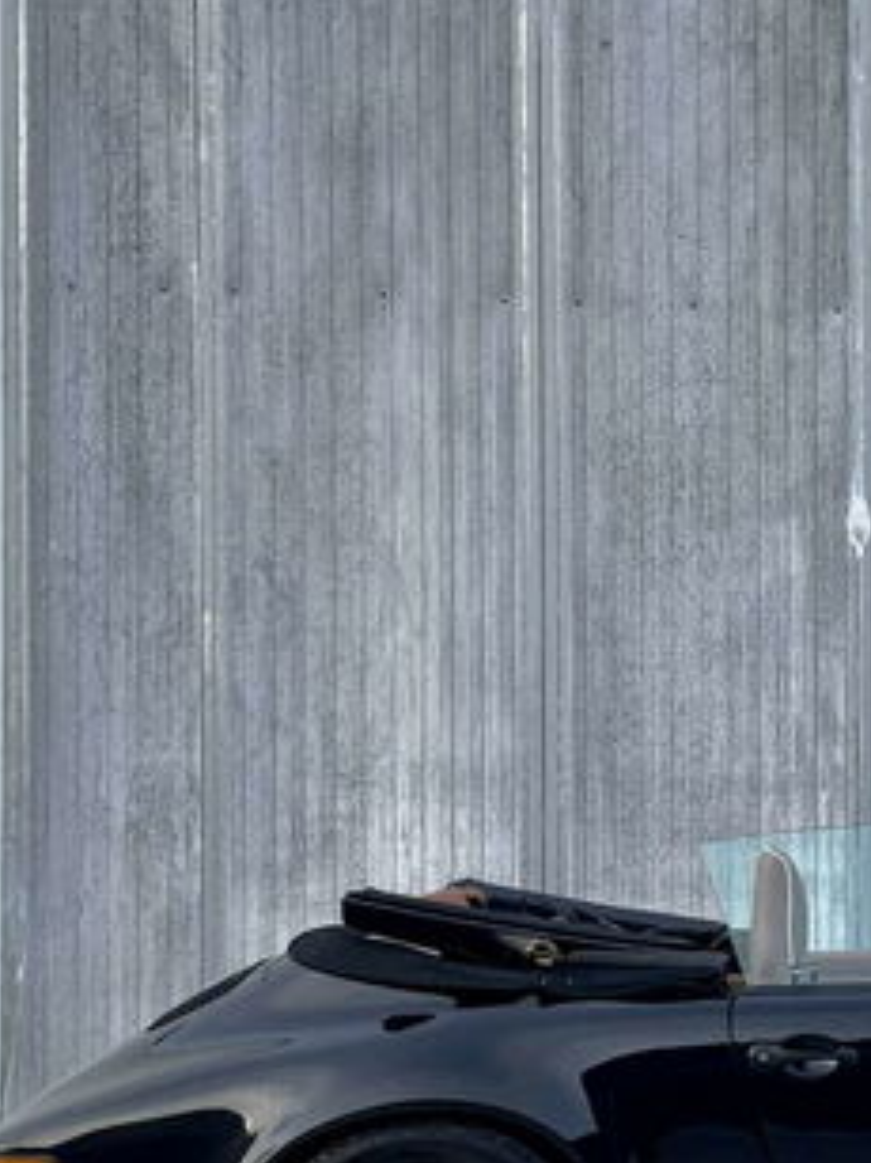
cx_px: 951
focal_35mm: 65
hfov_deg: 21.4
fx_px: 2182
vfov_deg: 29.4
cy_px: 864
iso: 80
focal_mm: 4.2
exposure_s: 1/121
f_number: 1.6
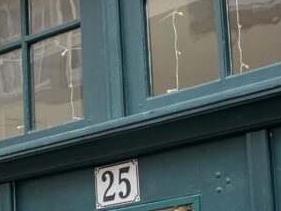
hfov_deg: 17.0
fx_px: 901
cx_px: -53
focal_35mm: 111
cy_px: 229
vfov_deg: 13.1
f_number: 1.6
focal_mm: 4.2
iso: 50
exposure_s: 1/100
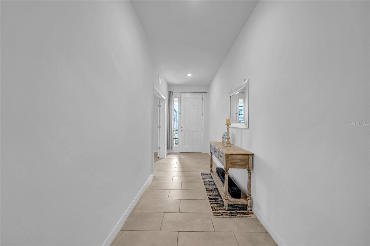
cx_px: 185
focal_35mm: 12
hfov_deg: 112.6
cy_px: 123
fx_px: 123
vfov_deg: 90.0
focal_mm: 12
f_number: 4.5
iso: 800
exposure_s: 1/125
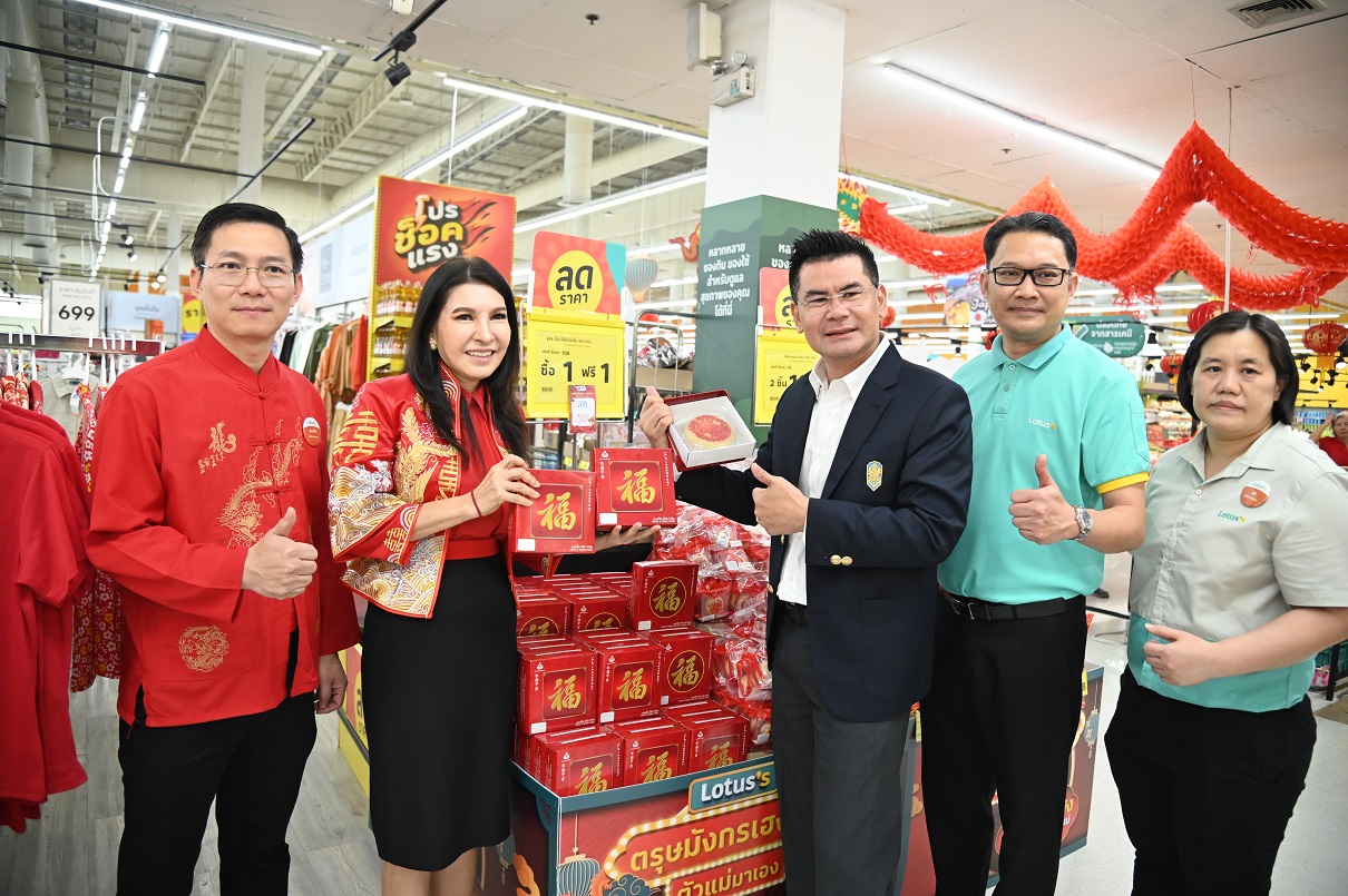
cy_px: 448
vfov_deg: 53.1
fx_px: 898
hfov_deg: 73.8
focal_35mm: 24
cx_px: 674
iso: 4000
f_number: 4
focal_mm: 24
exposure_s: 1/400
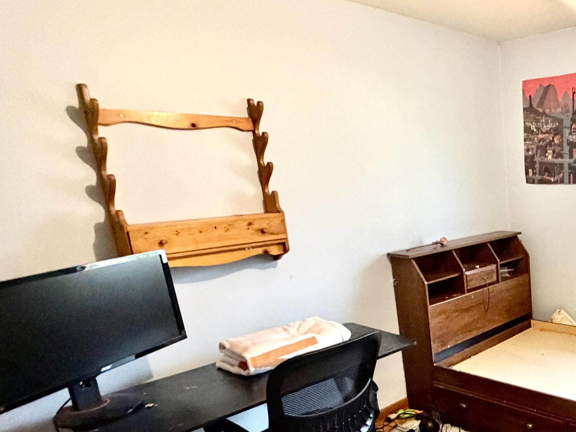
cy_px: 284
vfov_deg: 46.2
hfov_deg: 49.8
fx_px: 499
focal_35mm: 30
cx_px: 565
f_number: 2.2
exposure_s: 1/60
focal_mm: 2.22
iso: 800
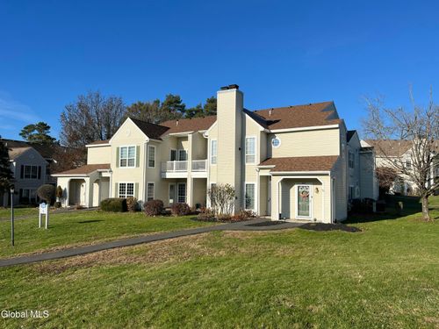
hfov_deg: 67.3
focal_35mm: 26
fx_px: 330
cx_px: 220
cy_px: 164
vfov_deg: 53.1
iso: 50
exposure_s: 1/4854
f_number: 1.6
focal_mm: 5.1
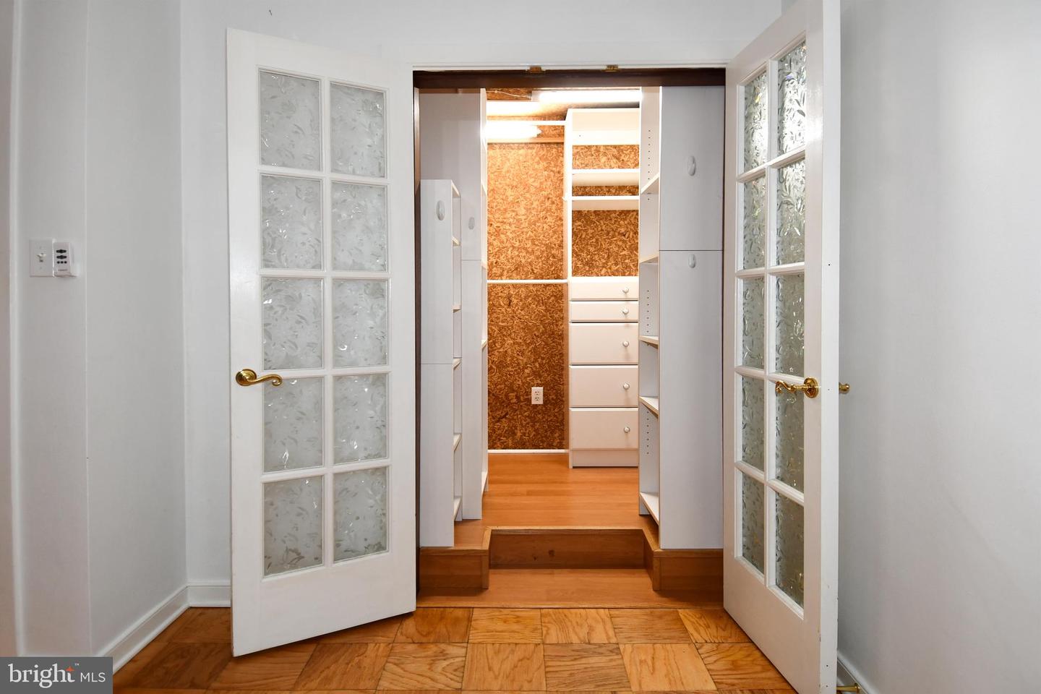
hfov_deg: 90.0
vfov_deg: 67.4
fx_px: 520
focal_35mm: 18
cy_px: 347
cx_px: 520
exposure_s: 1/60
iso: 500
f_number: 4
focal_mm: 12
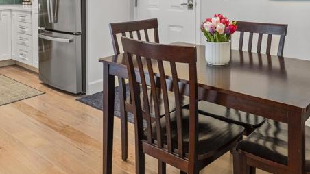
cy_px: -11
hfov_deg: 52.5
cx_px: 185
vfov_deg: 28.7
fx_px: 312
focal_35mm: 38
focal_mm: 16
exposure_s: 1/1.67
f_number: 8
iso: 500
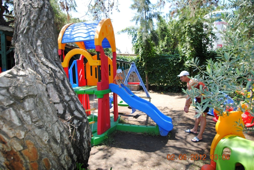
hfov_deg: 85.3
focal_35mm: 20
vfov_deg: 63.4
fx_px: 138
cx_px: 127
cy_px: 85
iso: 100
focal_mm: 13
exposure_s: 1/200
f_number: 4
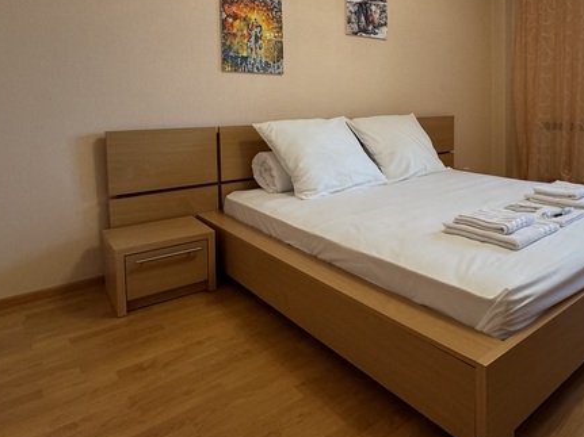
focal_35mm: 26
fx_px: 439
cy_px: 127
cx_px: 420
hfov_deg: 64.3
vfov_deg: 51.5
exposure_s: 1/50
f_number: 2.2
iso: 160
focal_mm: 2.22
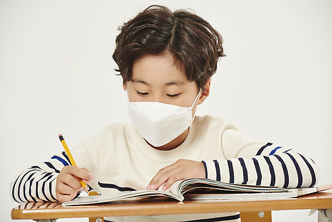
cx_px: 166
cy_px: 111
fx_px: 1845
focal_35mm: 200
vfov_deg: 6.9
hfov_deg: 10.3
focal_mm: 200
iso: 125
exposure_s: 1/125
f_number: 8
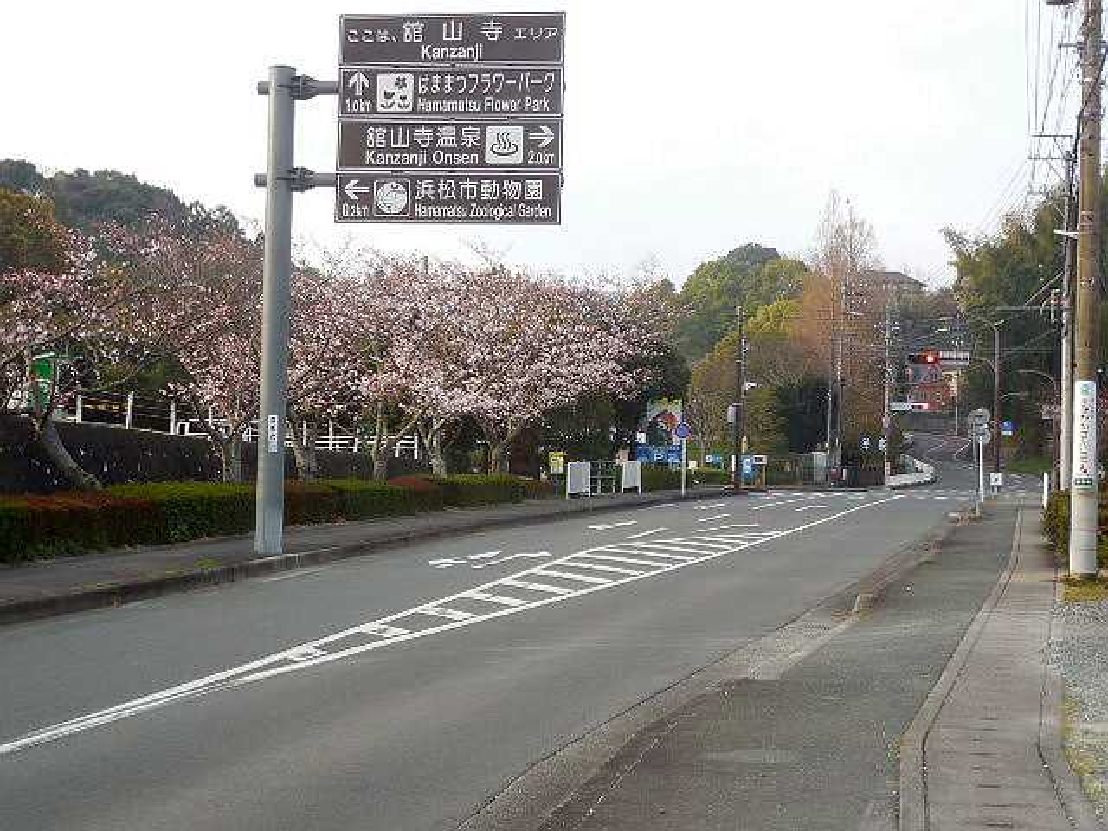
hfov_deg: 35.5
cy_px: 416
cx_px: 554
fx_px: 1728
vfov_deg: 27.0
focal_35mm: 54
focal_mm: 9.8
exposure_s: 1/100
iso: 125
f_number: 4.2
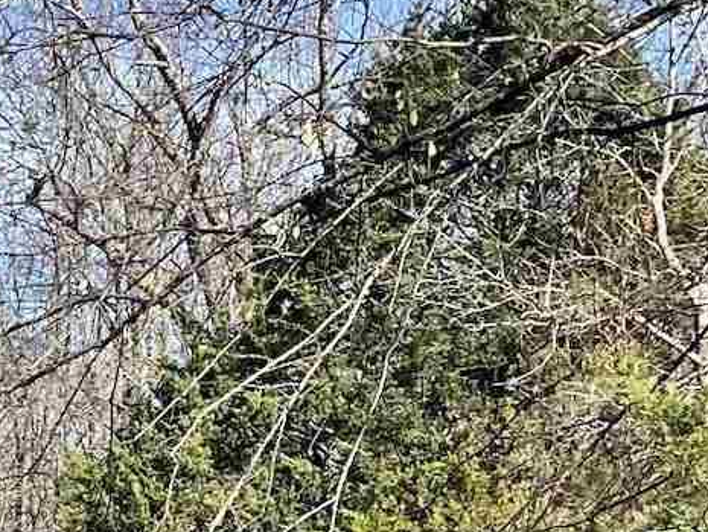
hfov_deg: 11.7
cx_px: -892
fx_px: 2926
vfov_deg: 10.2
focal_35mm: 143
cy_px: 672
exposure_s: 1/2053
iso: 32
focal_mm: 4.2
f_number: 1.6
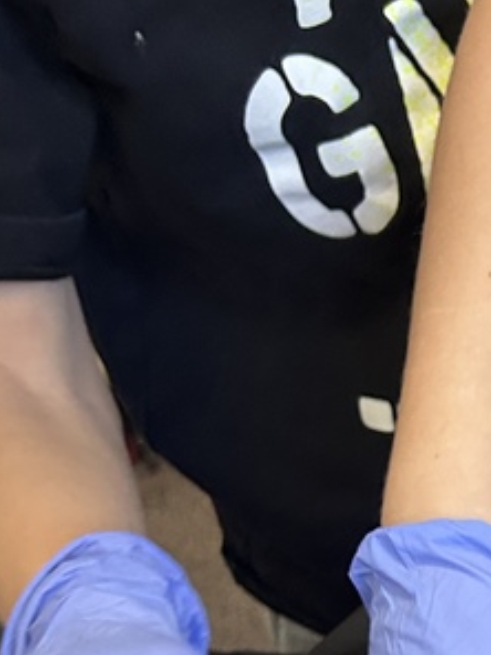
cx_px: 803
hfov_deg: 14.9
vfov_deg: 20.6
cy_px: 739
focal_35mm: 90
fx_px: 1702
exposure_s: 1/60
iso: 200
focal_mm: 5.7
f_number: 1.5
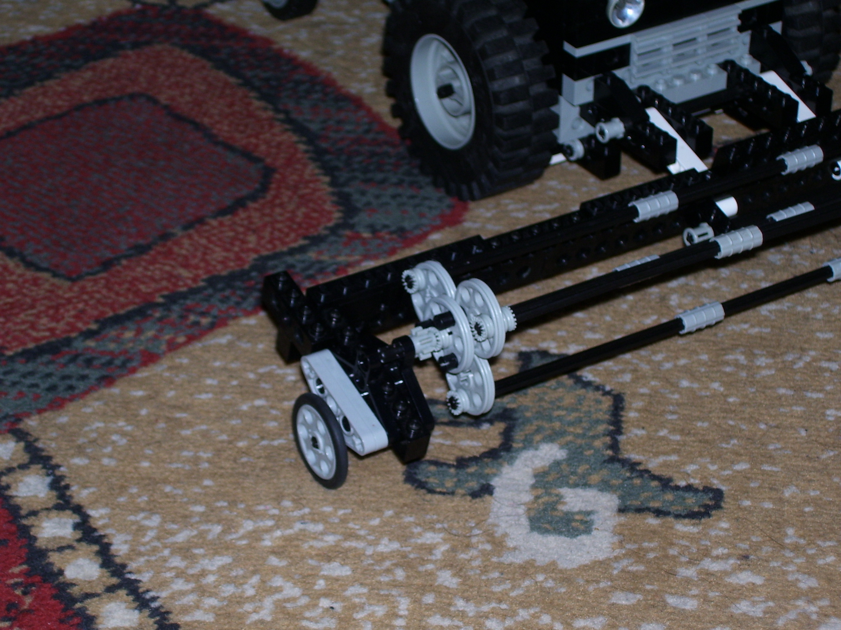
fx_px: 2114
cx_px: 420
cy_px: 315
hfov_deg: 22.5
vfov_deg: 17.0
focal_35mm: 87
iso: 80
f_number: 4.3
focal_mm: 14.3
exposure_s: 1/90
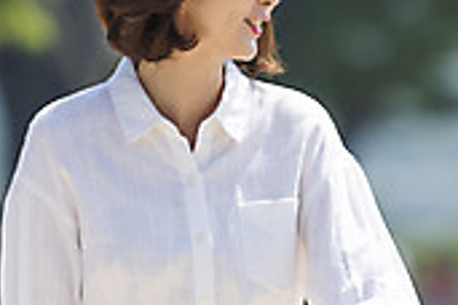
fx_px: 8905
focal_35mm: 700
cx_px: 470
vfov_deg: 2.0
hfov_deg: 2.9
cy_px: 163
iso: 100
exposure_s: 1/2000
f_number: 2.8
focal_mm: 200
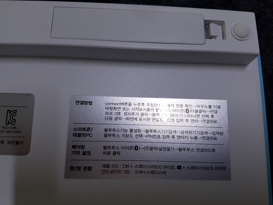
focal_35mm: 26
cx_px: 136
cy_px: 102
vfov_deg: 53.1
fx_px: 205
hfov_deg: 67.3
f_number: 1.7
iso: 100
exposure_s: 1/120
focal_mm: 4.2
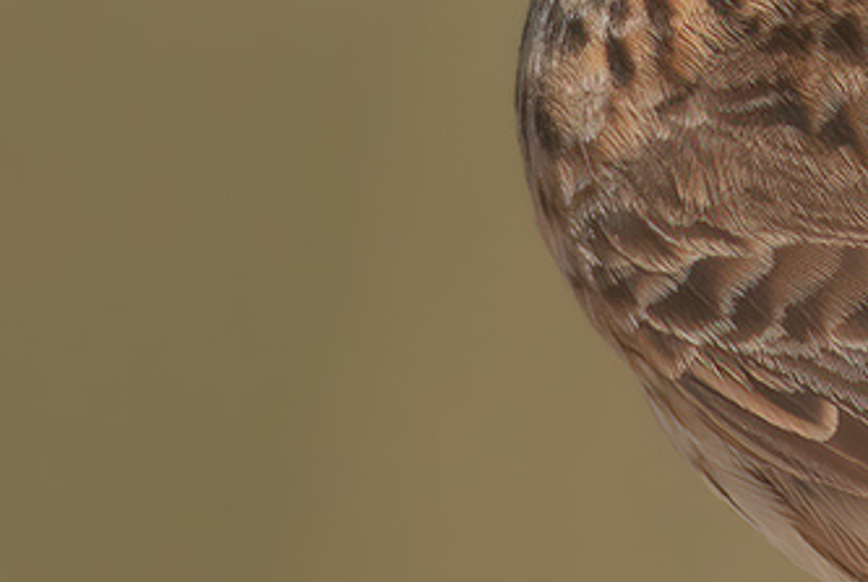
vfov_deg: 0.2
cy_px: 82
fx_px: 135658
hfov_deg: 0.4
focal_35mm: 5619
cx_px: 764
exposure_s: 1/3200
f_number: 9
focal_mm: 694
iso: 1000
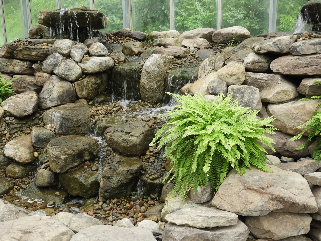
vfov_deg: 32.2
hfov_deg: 42.1
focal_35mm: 45
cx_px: 160
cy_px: 120
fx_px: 417
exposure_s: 1/100
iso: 100
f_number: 4
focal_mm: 8.1
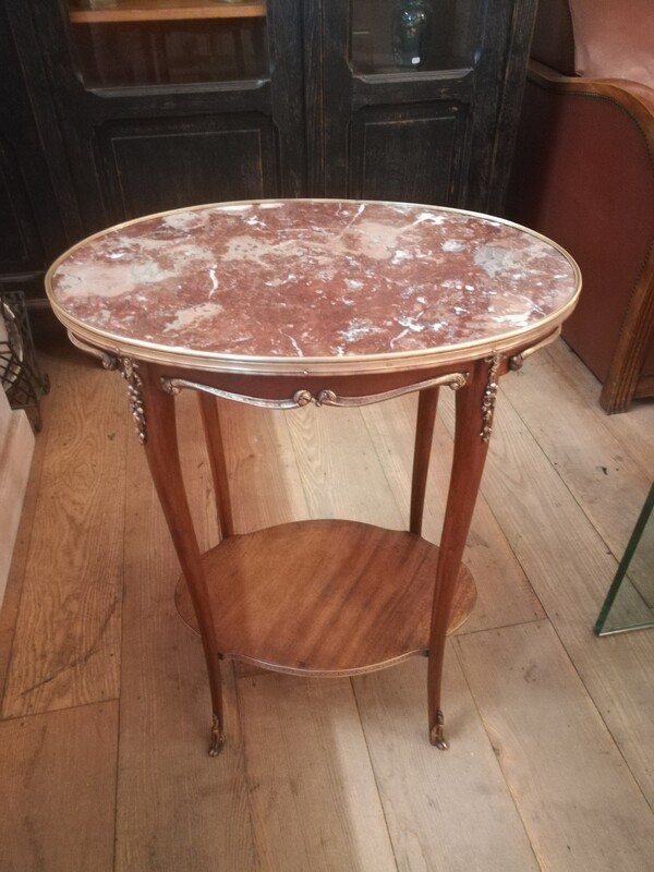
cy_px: 436
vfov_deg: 67.3
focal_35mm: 26
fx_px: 655
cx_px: 327
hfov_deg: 53.1
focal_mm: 3.83
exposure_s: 1/14.3
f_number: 2.2
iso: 1250
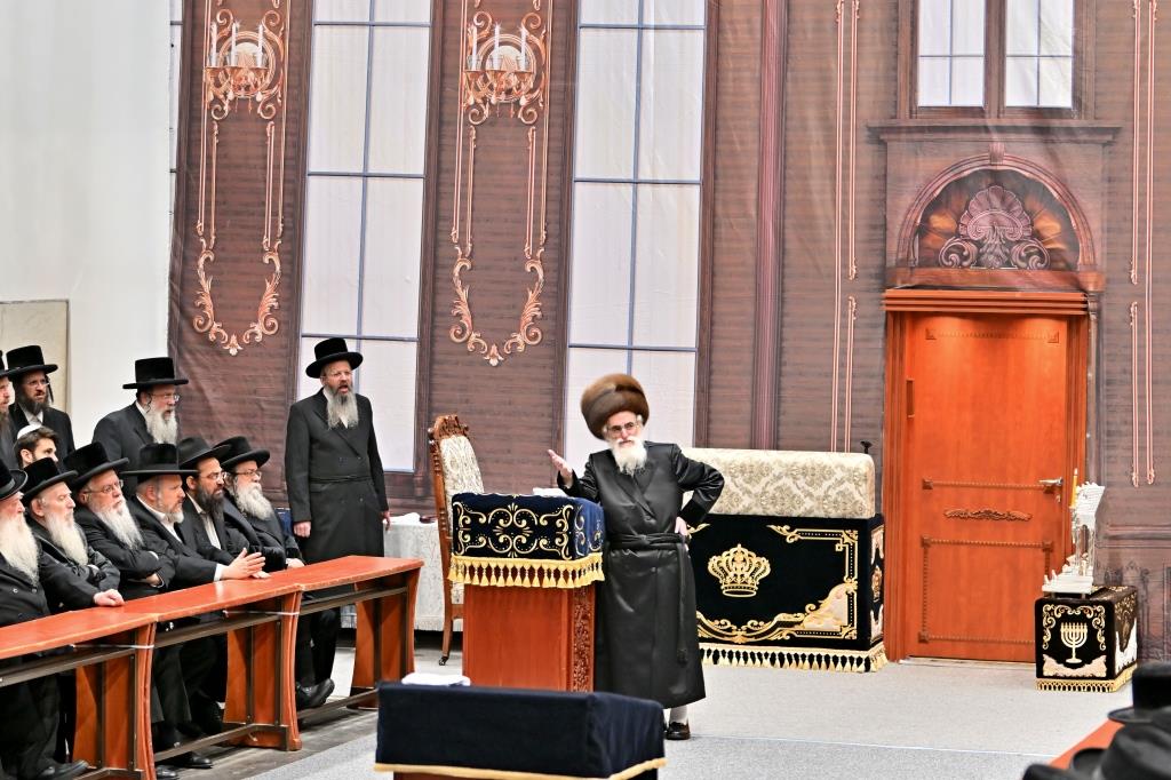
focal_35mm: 105
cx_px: 586
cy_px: 390
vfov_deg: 13.0
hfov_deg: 19.5
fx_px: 3414
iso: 400
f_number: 2.8
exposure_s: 1/200
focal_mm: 70
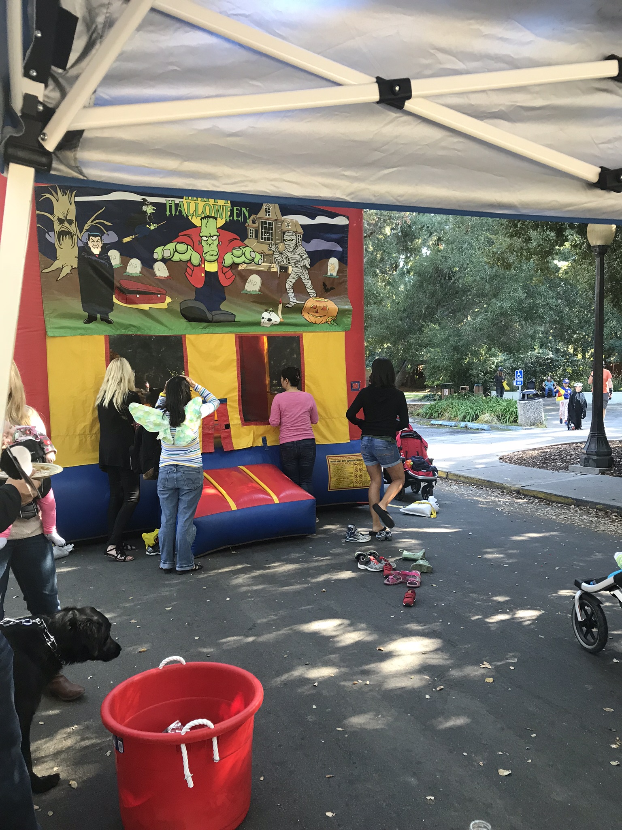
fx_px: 671
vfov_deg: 63.4
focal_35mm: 28
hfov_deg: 49.7
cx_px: 311
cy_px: 415
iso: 25
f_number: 1.8
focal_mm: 3.99
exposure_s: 1/30
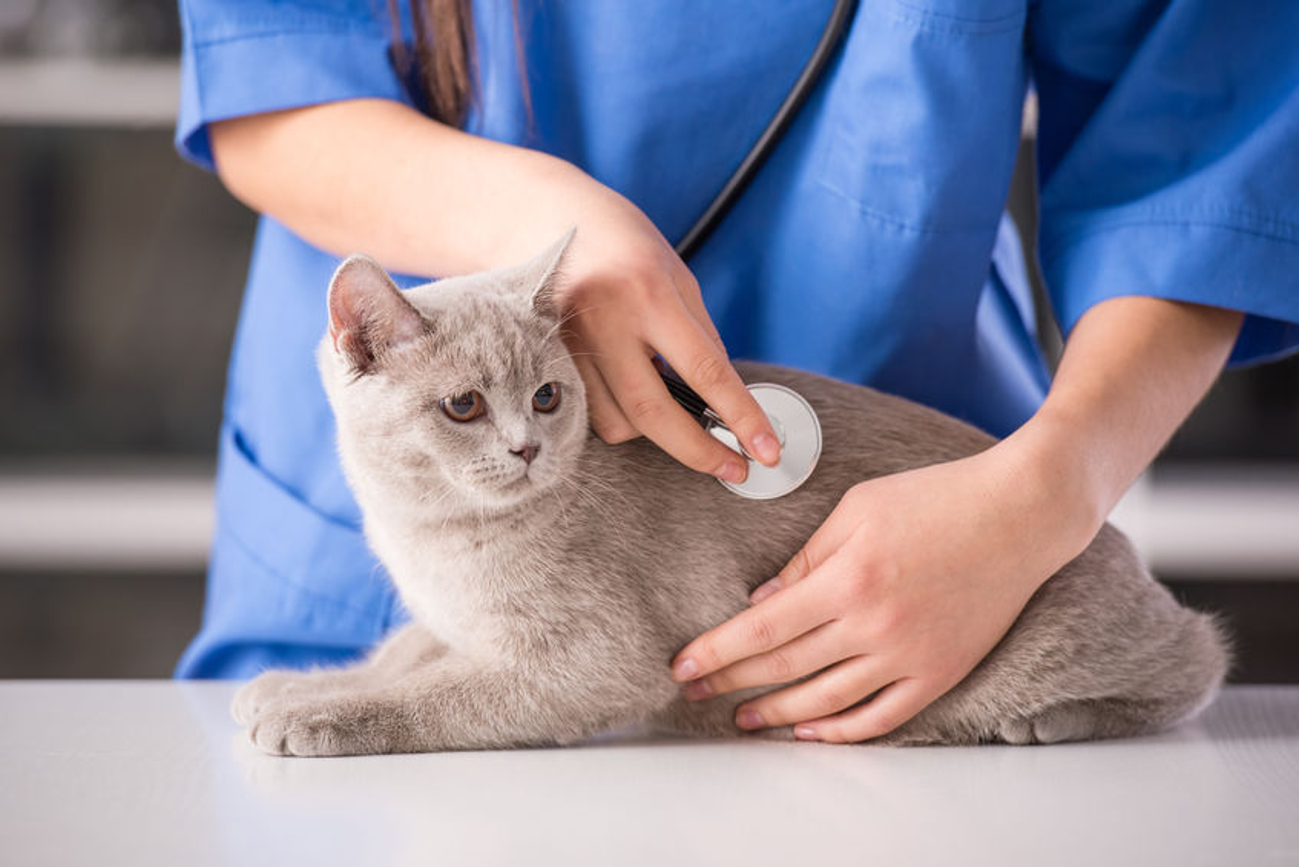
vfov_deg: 7.0
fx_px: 7037
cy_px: 434
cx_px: 650
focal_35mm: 195
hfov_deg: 10.5
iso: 400
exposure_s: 1/100
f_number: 4
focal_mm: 195
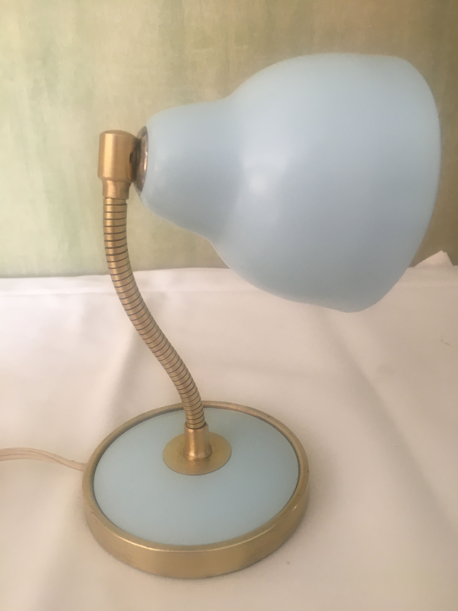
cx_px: 229
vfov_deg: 61.7
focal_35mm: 29
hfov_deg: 48.2
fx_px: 512
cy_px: 306
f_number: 2.2
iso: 64
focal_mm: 4.15
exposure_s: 1/33
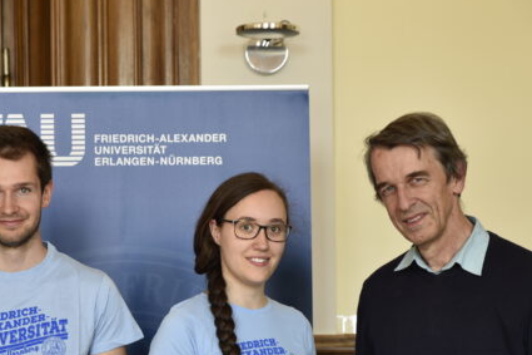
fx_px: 1654
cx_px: 121
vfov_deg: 12.2
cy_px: 297
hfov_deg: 18.1
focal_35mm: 112
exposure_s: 1/60
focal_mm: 62
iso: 400
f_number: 4
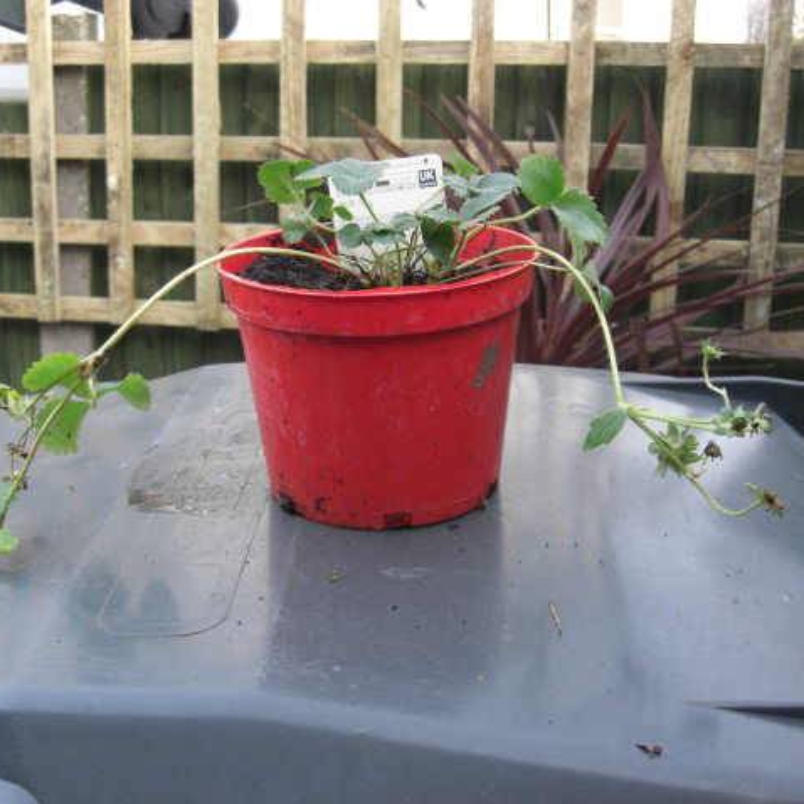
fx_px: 1182
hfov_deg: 37.5
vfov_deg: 37.6
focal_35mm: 45
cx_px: 360
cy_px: 402
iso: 200
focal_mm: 7.9
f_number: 2.8
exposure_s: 1/60
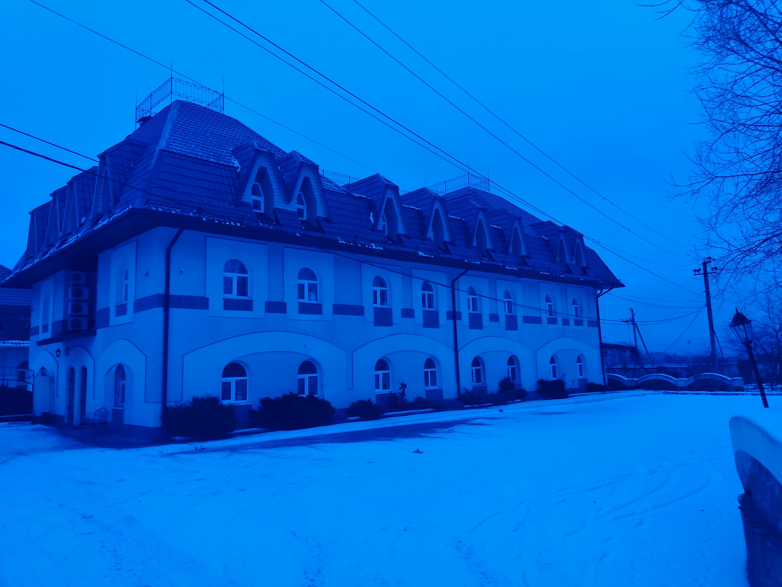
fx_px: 565
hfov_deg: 69.4
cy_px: 294
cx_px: 391
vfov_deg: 54.9
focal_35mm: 25
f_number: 1.79
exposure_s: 1/33
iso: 228
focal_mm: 4.71
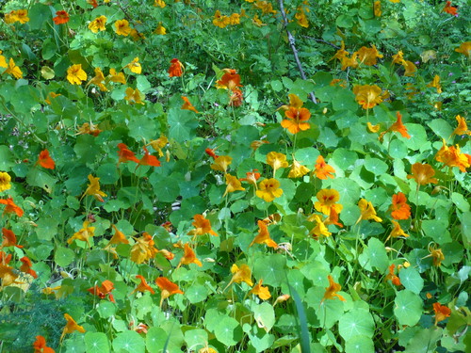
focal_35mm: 105
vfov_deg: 14.1
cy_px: 176
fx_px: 1429
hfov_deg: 18.7
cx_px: 236
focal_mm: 17.4
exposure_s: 1/160
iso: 100
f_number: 5
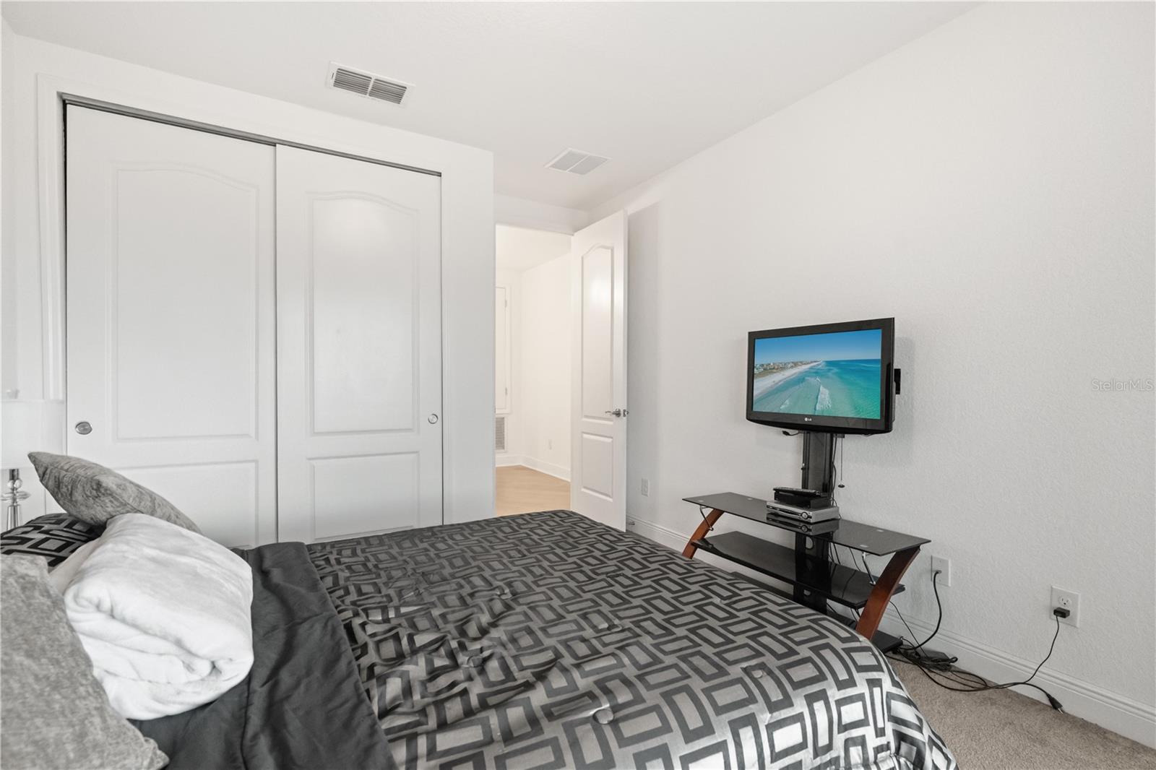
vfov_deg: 73.7
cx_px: 578
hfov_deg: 96.7
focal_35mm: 16
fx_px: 514
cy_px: 385
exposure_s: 1/30
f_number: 6.3
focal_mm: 16
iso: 8000
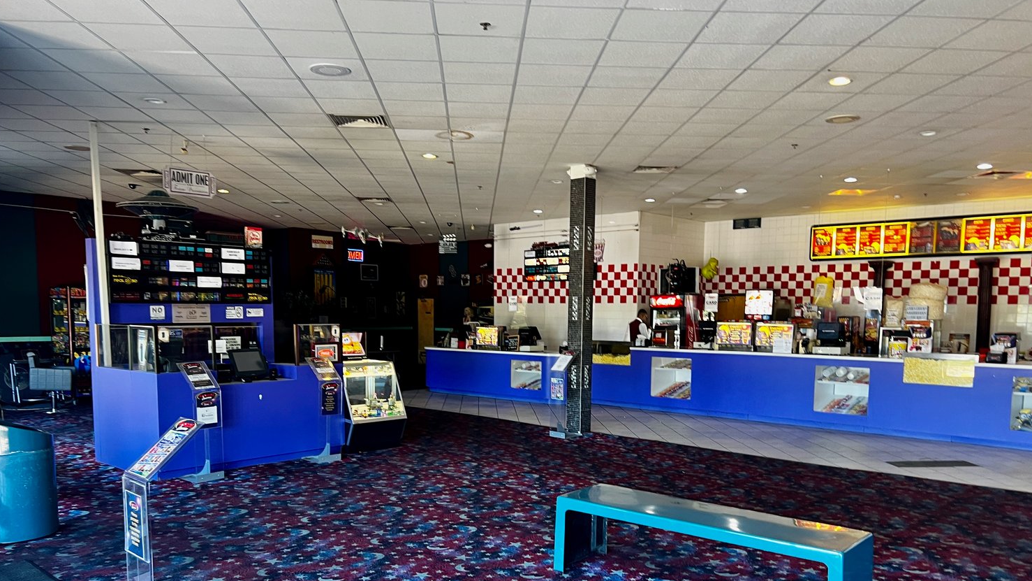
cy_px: 380
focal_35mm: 29
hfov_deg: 66.1
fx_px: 793
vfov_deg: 39.8
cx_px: 518
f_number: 1.5
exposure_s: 1/60
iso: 125
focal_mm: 5.7
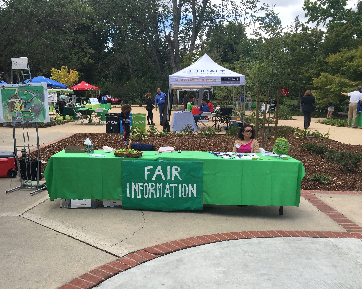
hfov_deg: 51.3
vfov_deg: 42.2
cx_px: 150
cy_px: 161
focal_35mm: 35
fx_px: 375
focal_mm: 4.15
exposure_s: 1/810
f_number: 2.2
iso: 25
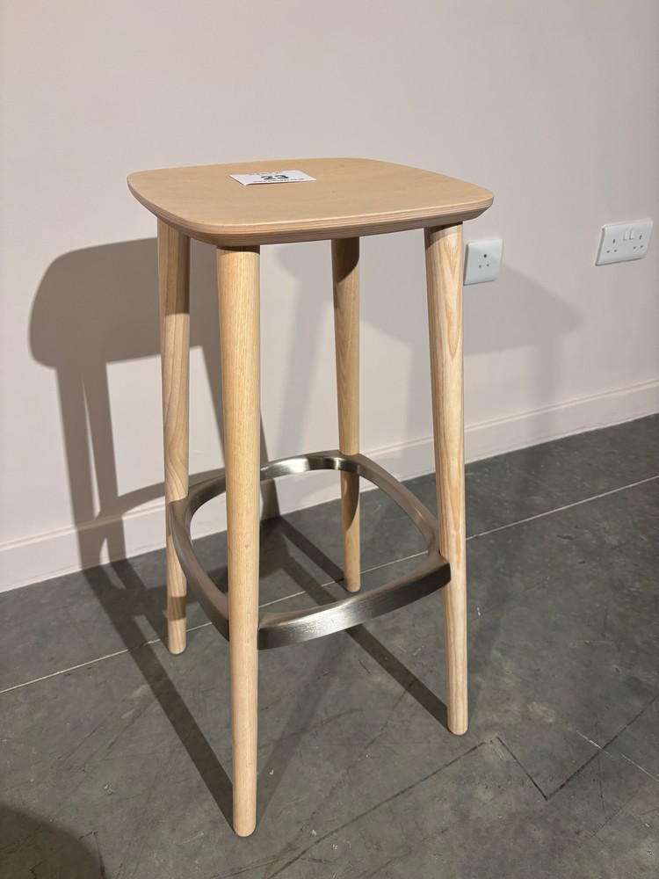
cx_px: 330
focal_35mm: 26
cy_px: 440
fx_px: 660
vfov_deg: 67.3
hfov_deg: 53.1
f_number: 1.6
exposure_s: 1/100
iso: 100
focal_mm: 5.96
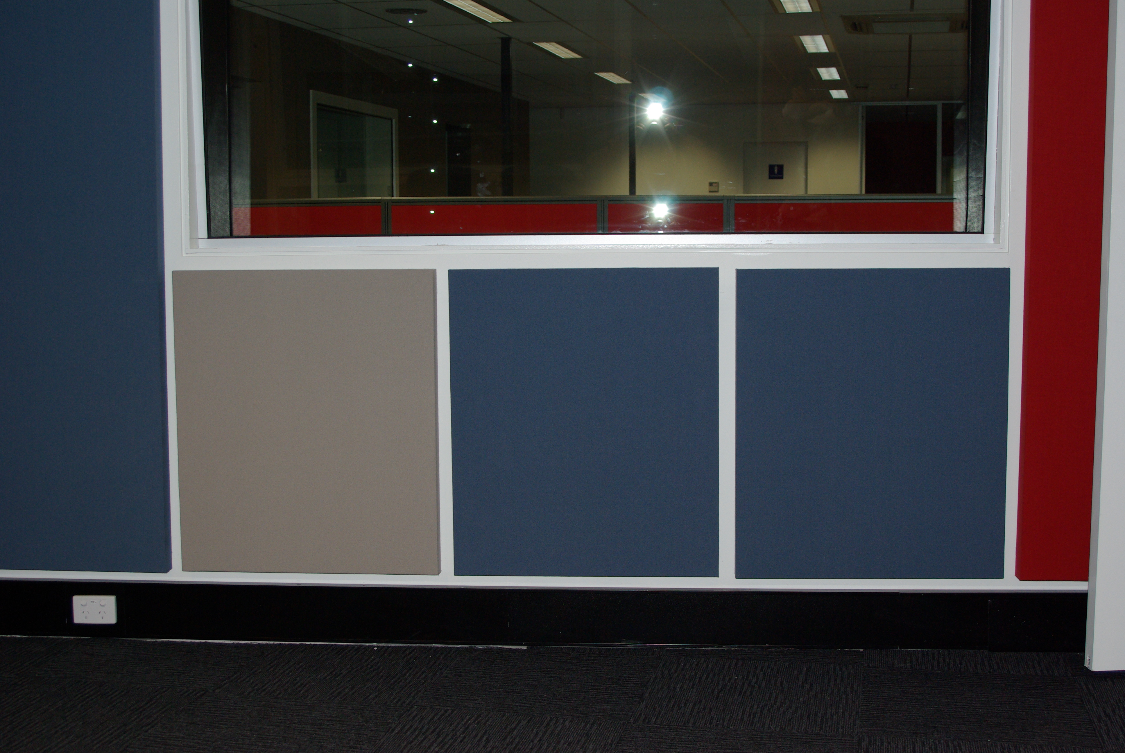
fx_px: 1408
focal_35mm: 45
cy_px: 376
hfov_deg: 43.6
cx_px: 562
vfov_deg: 29.9
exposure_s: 1/45
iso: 400
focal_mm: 30
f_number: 6.7
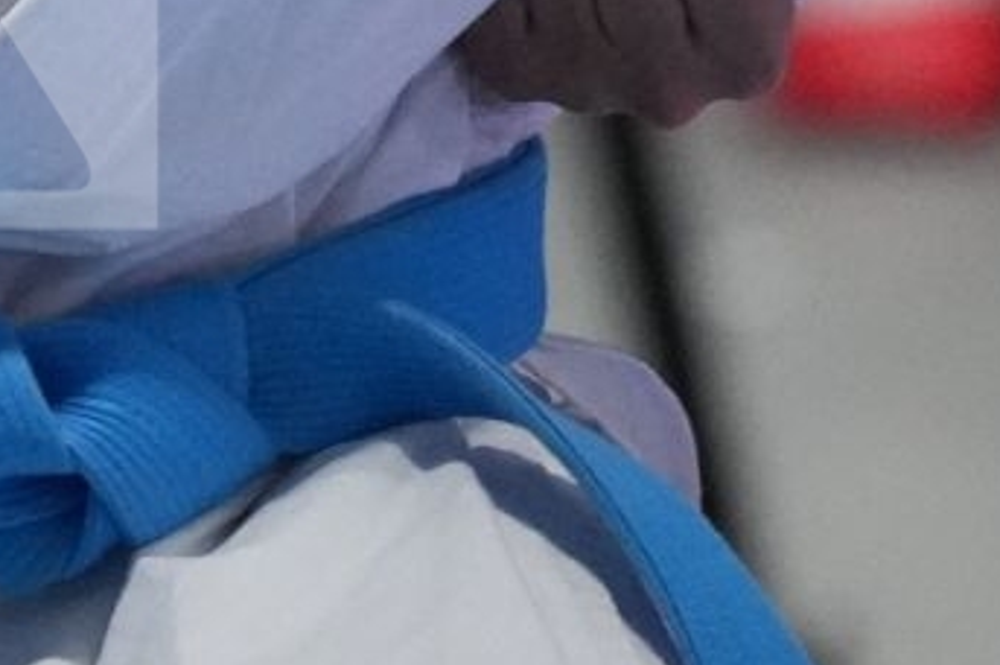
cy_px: -1073
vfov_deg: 0.9
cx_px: -114
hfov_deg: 1.3
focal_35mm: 1576
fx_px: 43735
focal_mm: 200
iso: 5000
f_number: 2.8
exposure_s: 1/500
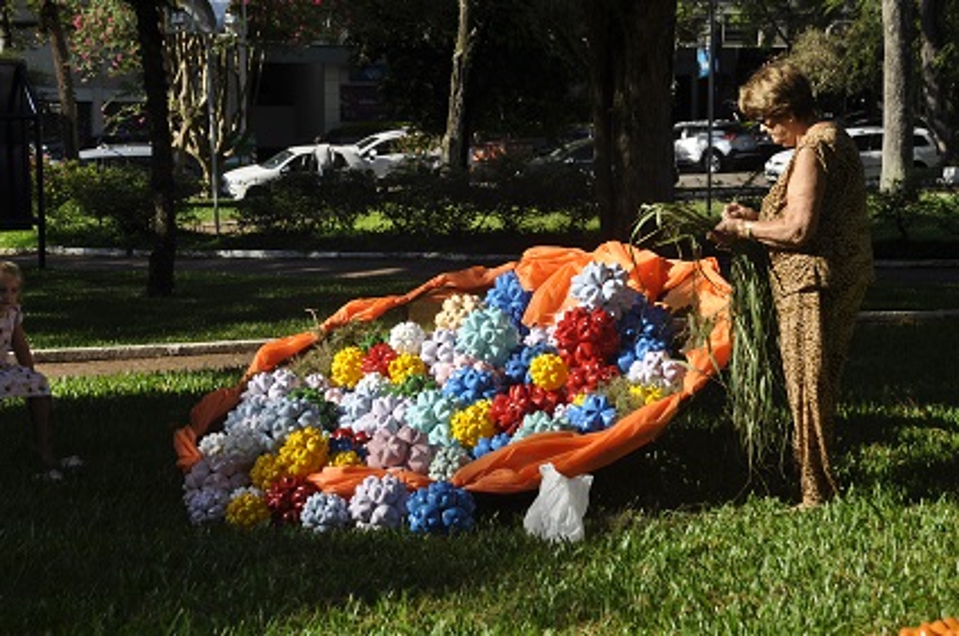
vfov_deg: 14.7
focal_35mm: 93
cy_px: 318
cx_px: 480
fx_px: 2474
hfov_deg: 21.9
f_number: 10
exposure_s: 1/200
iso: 200
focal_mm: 62
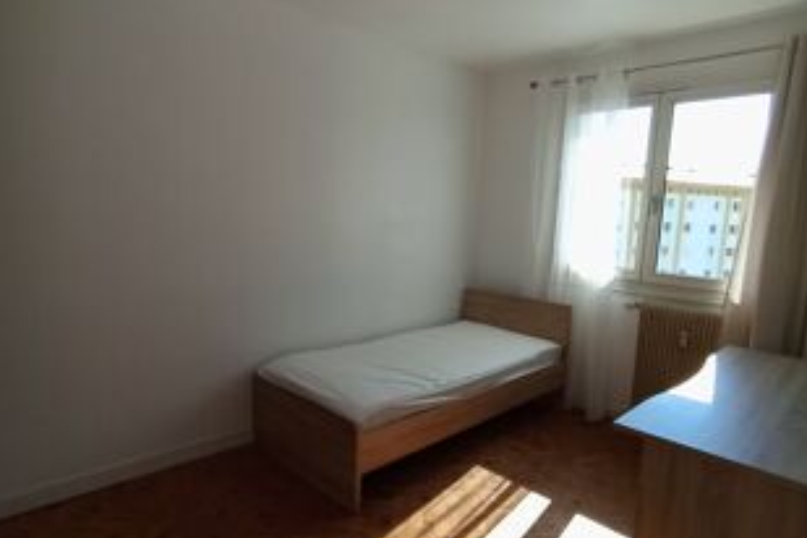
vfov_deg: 55.0
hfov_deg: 76.1
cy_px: 299
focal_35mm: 23
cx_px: 405
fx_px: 516
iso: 50
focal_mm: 1.65
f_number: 2.2
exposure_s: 1/255
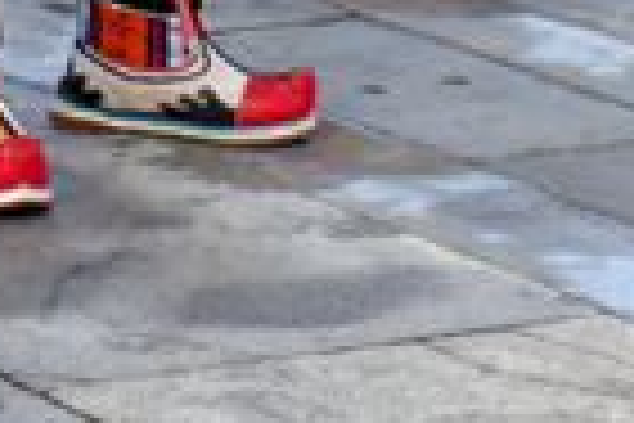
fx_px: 6163
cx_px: 45
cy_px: -601
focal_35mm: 350
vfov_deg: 3.9
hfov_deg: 5.9
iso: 125
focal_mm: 21.53
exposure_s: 1/400
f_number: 4
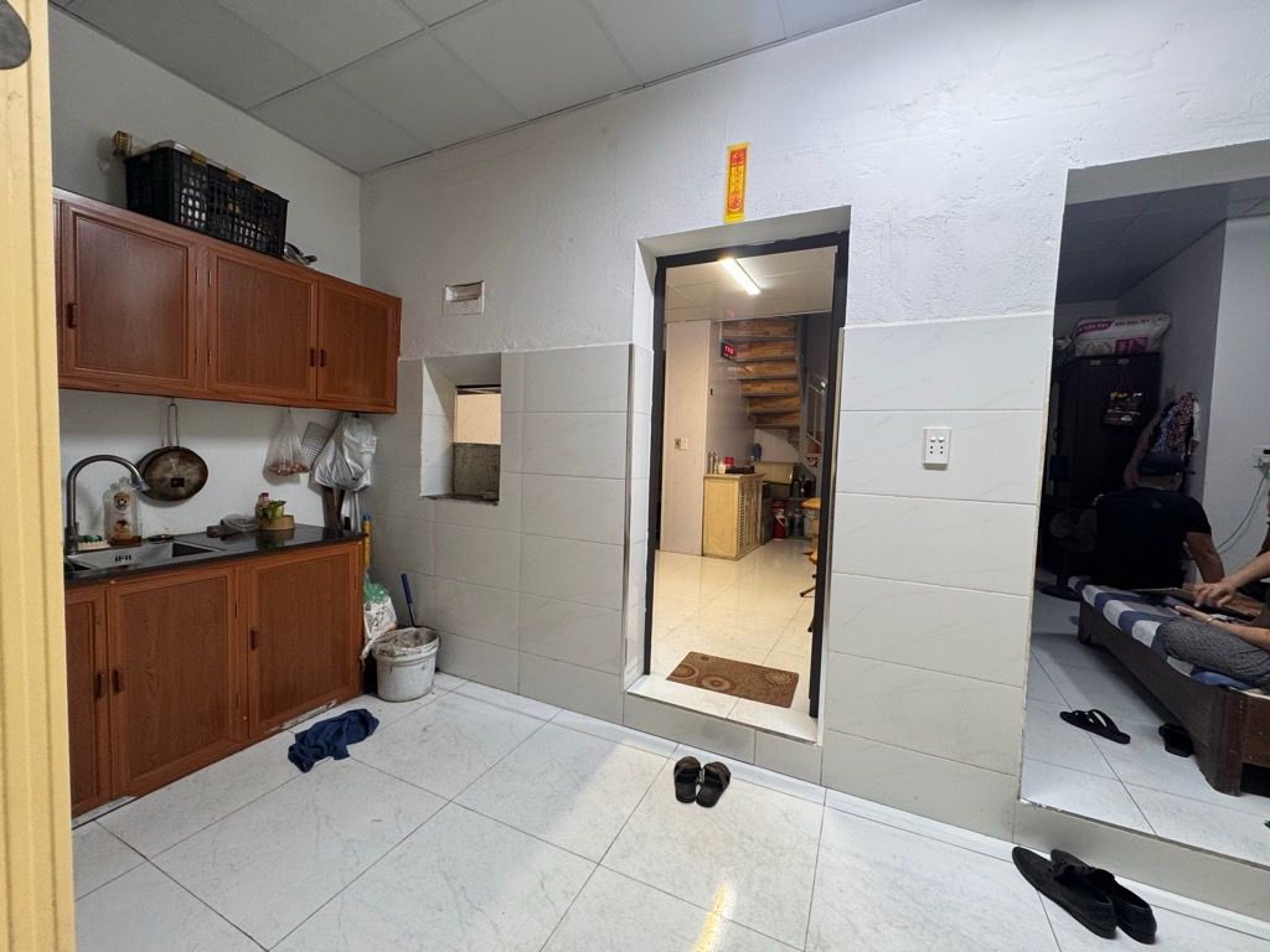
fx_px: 514
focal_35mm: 14
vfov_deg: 85.7
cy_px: 476
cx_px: 635
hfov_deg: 102.1
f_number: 2.2
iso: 160
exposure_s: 1/100
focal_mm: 2.22
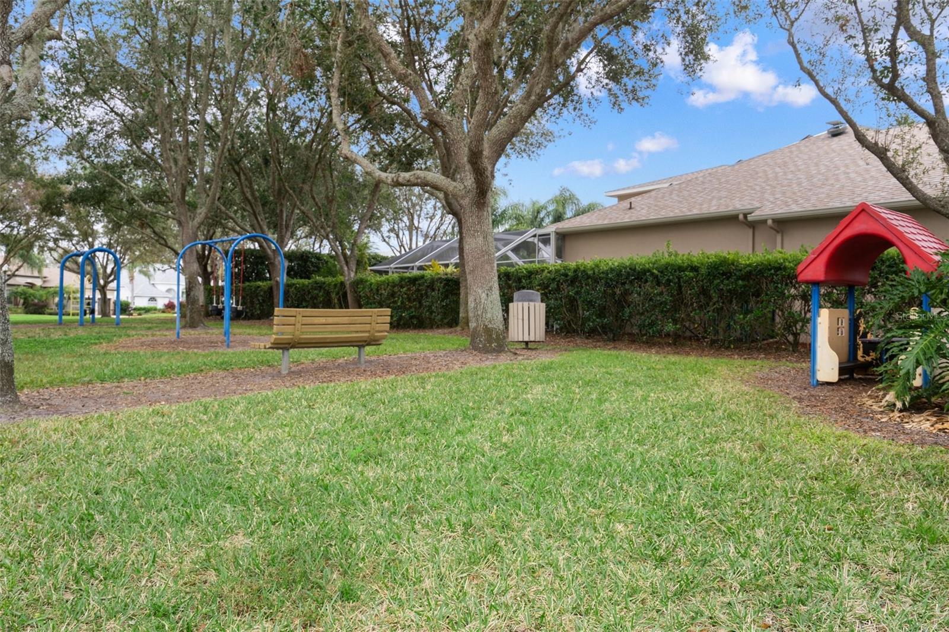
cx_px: 474
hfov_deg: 67.4
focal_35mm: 27
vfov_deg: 47.9
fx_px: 712
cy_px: 316
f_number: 8
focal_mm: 27
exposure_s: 1/15
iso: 320
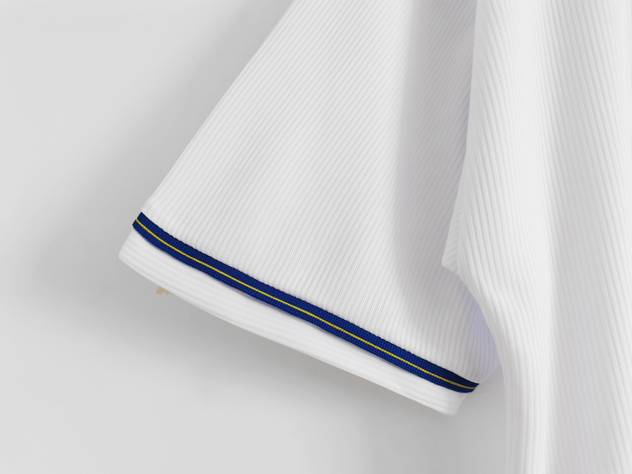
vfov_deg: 53.1
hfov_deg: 67.3
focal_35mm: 26
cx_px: 316
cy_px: 237
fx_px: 475
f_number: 1.8
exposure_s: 1/100
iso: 160
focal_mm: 5.58
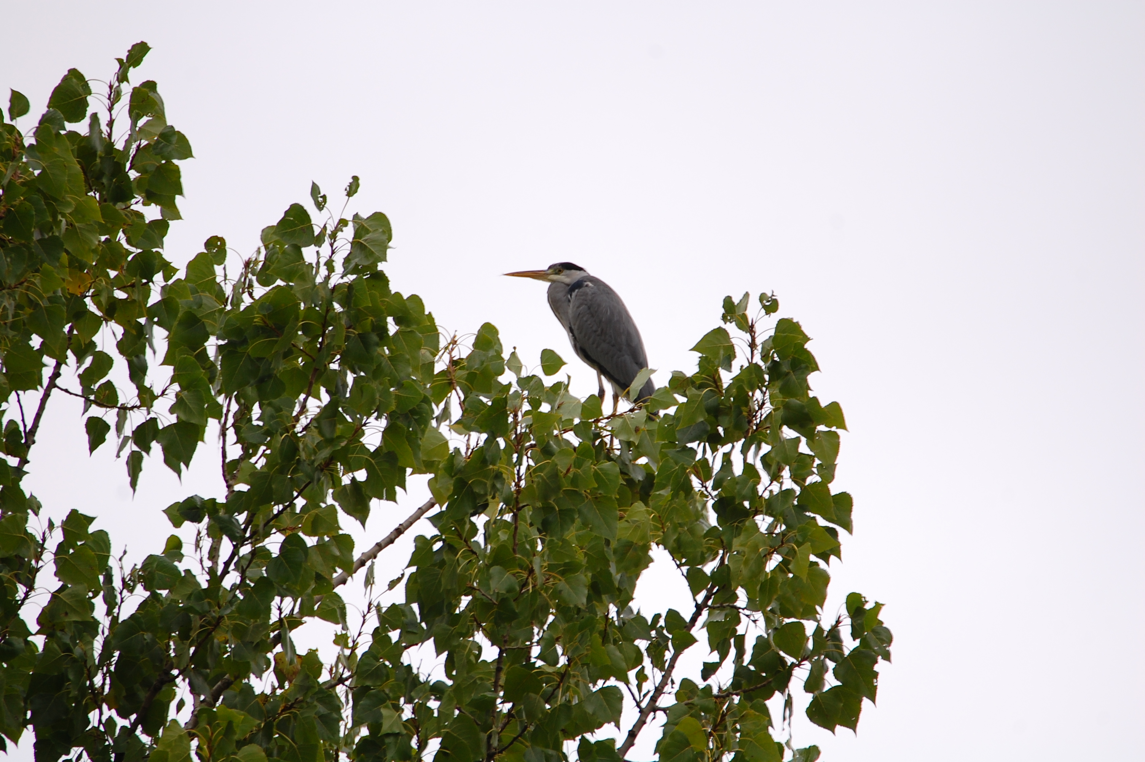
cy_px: 381
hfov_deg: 2.3
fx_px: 28599
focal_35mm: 900
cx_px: 572
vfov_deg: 1.5
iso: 200
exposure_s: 1/20
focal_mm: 600
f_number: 6.3
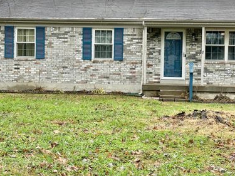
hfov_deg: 30.3
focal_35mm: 64
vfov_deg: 22.9
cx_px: 130
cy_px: 75
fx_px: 434
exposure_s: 1/319
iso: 64
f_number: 1.78
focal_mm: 6.86
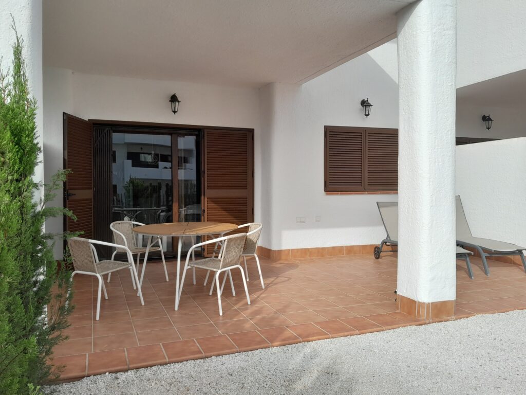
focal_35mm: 27
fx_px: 410
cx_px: 263
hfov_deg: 65.3
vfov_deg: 51.4
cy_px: 198
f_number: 1.8
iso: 40
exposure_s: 1/526
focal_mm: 4
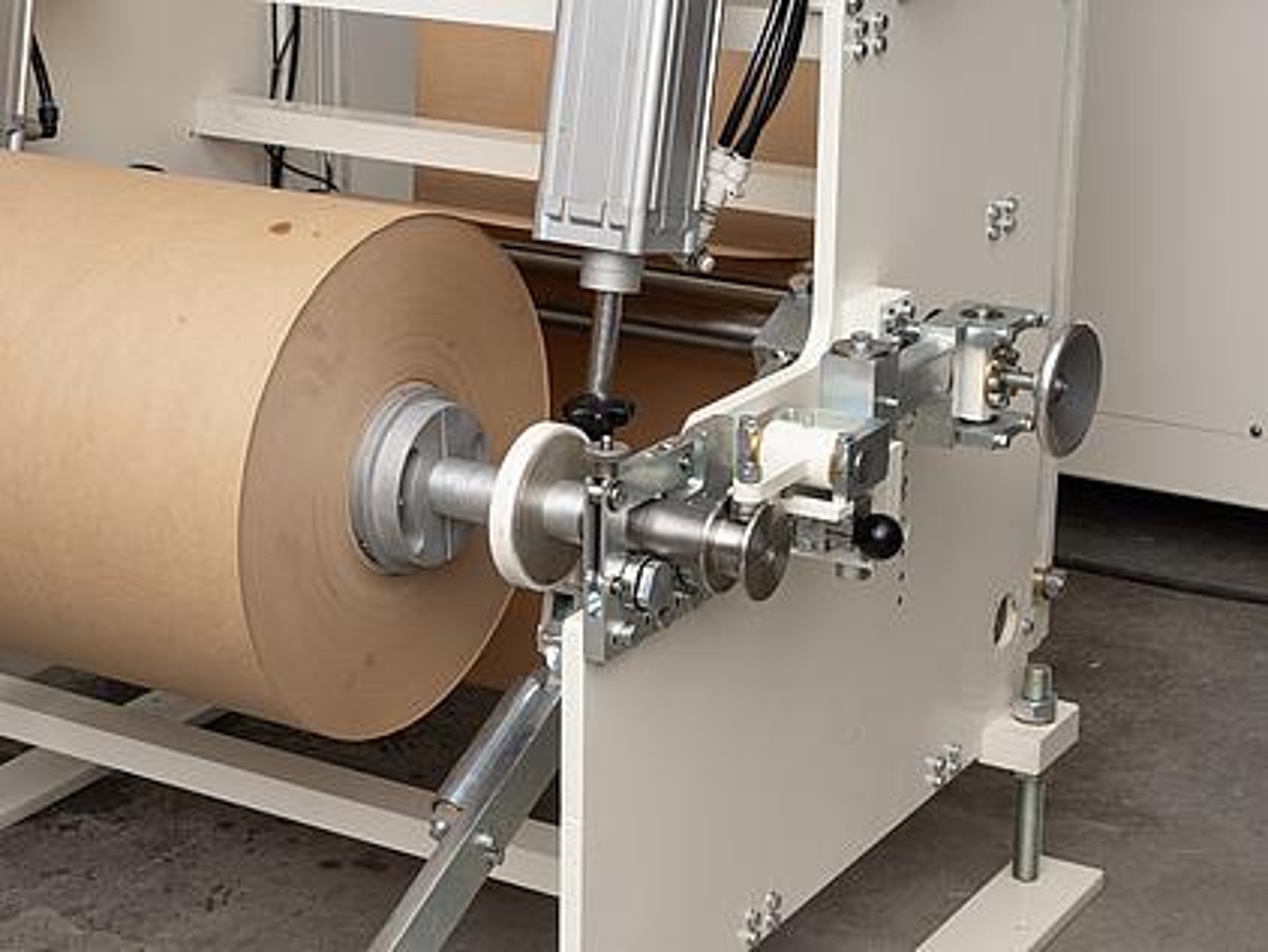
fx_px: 2639
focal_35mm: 72
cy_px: 476
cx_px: 634
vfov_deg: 20.5
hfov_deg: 27.0
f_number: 8
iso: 200
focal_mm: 36
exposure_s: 1/160
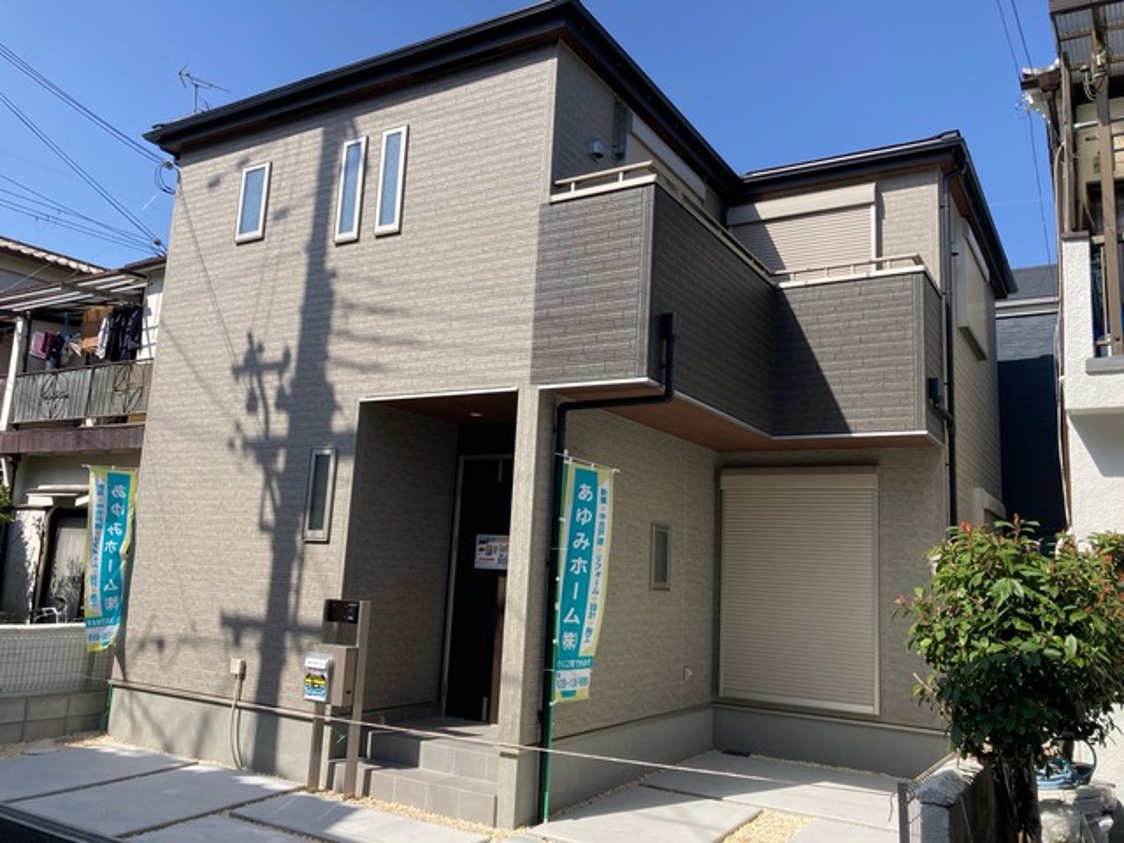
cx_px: 562
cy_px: 422
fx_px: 909
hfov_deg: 63.4
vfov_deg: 49.7
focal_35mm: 28
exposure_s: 1/1567
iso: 20
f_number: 1.8
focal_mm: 3.99
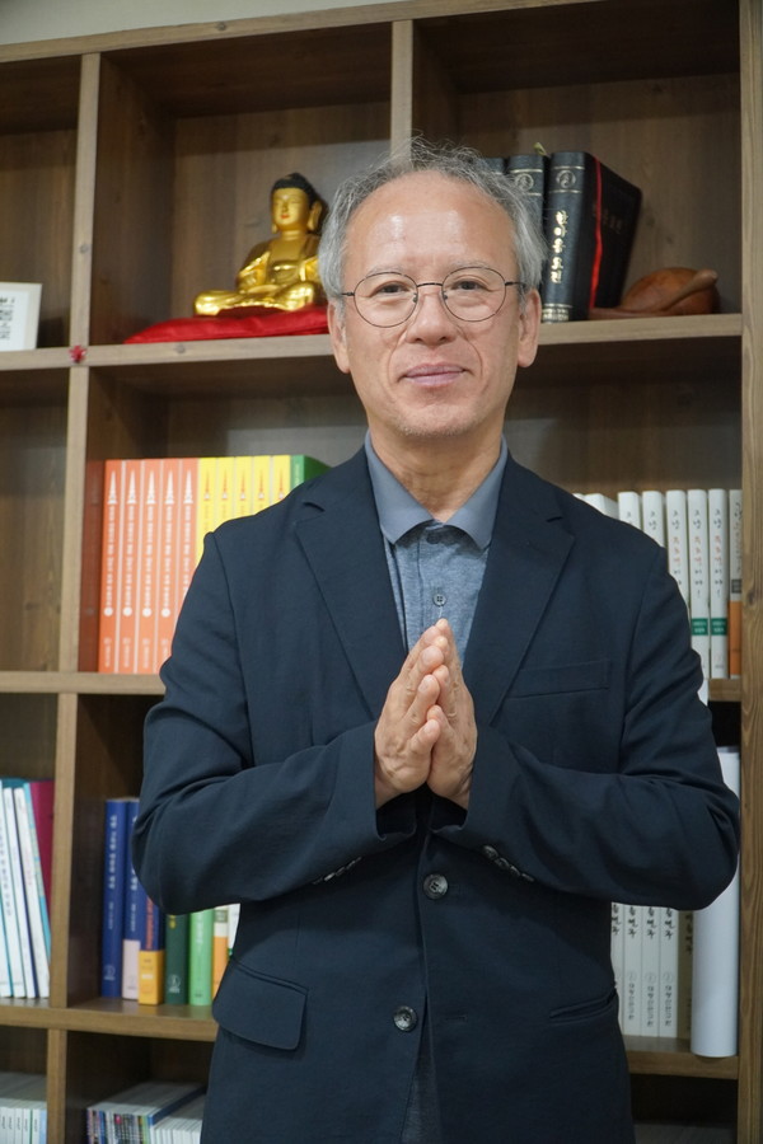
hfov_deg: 30.8
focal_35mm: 44
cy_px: 572
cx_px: 382
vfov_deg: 45.0
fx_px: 1383
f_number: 4
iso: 2500
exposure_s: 1/160
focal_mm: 29
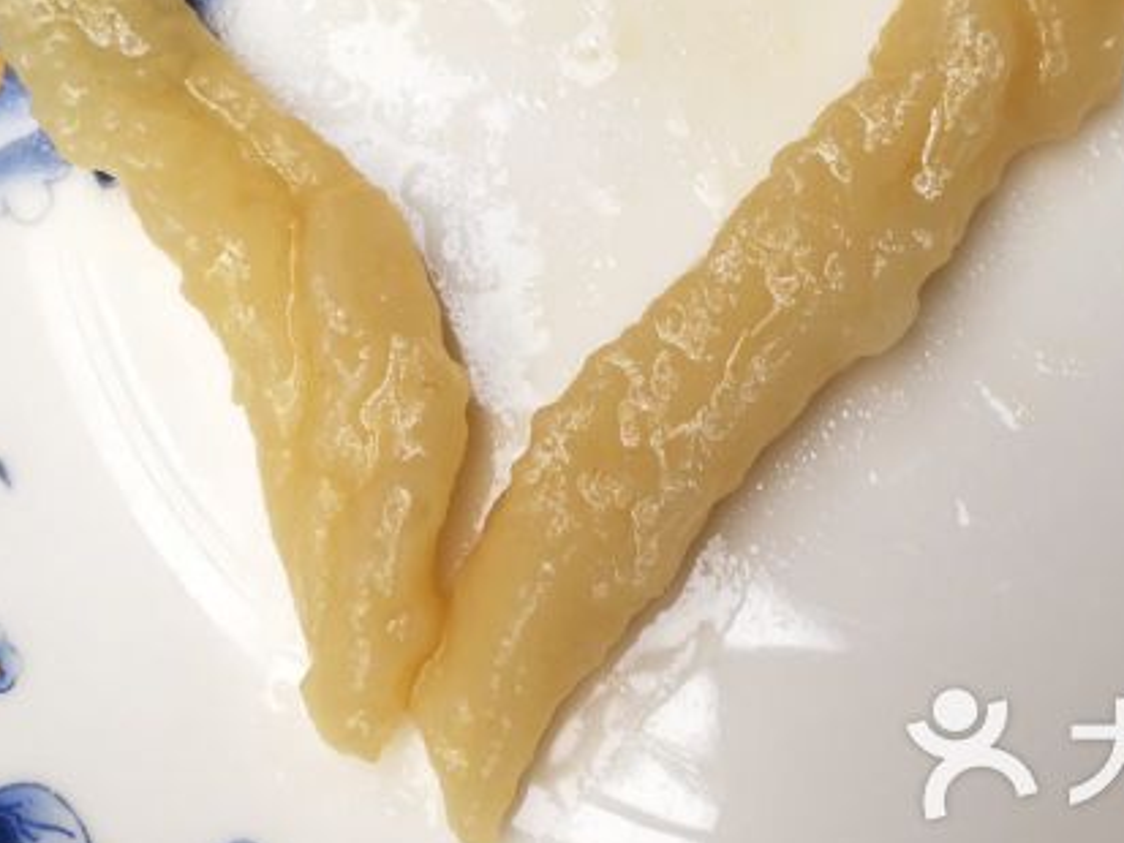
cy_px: 181
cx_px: 637
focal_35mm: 61
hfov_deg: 31.6
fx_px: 1981
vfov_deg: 23.7
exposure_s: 1/50
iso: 125
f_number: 4
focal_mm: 3.95
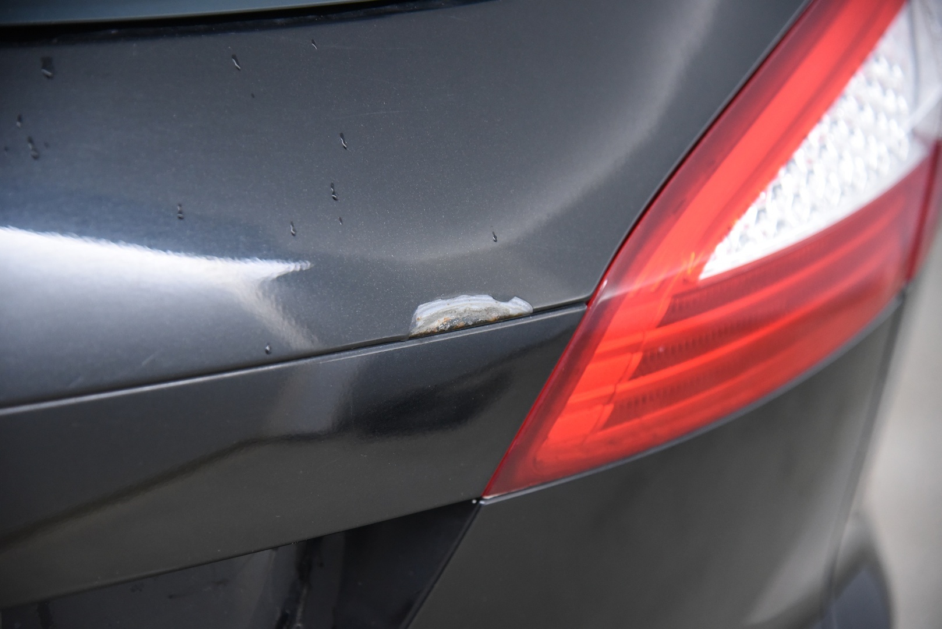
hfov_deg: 27.0
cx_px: 471
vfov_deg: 18.2
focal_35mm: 75
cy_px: 314
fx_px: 1963
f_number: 4
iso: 4000
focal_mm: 75
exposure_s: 1/125
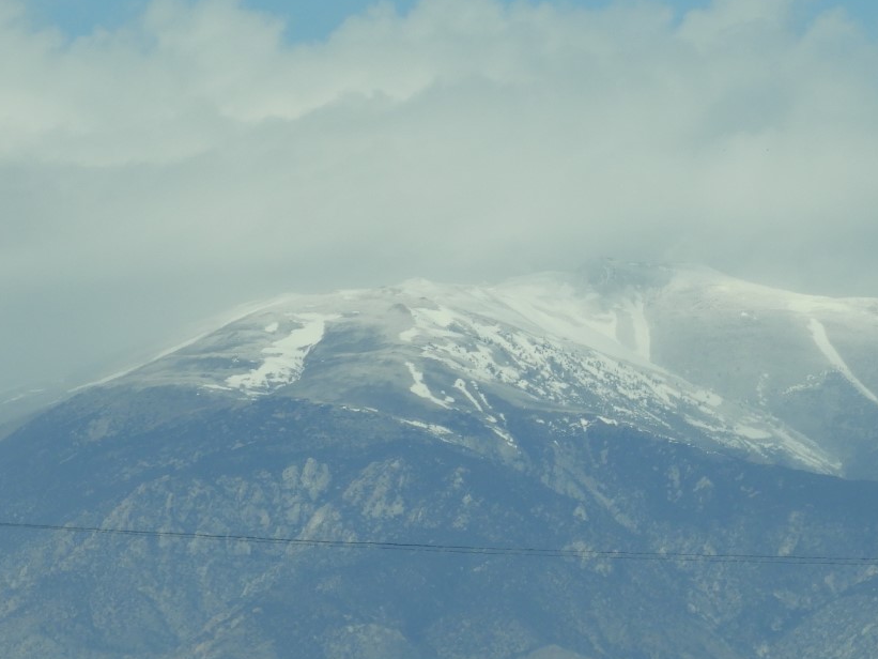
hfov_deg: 3.8
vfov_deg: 2.8
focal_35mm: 526
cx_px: 727
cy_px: 220
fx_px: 13343
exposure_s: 1/1000
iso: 100
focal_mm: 53.7
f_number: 5.5
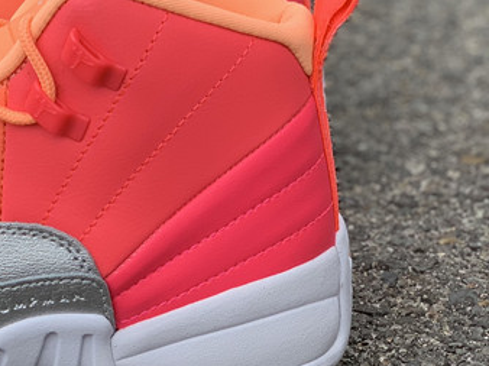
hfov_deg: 15.6
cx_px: -43
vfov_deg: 12.0
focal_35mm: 123
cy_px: 131
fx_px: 1736
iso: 16
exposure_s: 1/262
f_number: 2.4
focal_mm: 6
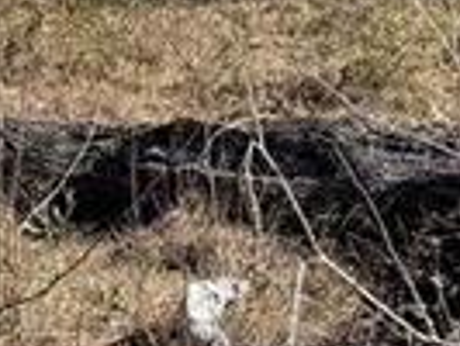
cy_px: -543
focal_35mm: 185
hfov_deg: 9.9
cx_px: -477
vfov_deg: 7.4
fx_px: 2461
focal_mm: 6.76
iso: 80
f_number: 1.78
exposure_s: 1/3279
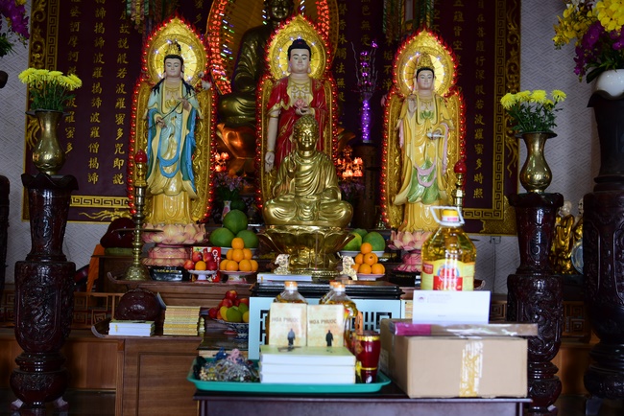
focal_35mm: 40
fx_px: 694
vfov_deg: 33.4
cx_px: 312
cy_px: 208
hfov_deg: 48.4
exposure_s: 1/25
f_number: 4
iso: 320
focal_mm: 40
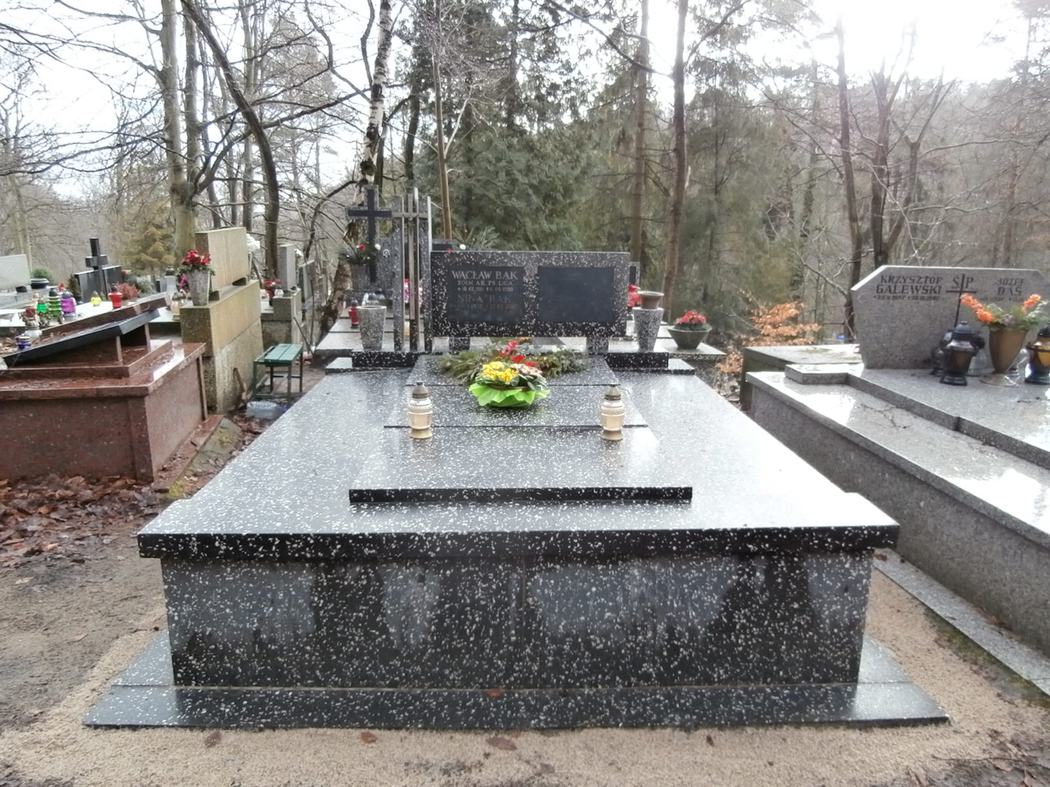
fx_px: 728
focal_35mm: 24
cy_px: 394
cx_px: 525
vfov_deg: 56.8
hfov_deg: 71.6
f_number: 3
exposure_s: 1/60
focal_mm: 4.2
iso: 100
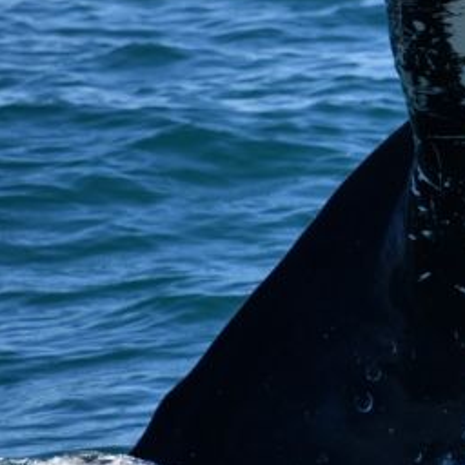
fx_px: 24180
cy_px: 172
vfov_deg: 1.1
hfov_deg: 1.1
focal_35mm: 1591
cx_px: 723
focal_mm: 600
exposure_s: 1/8000
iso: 1600
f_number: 6.3
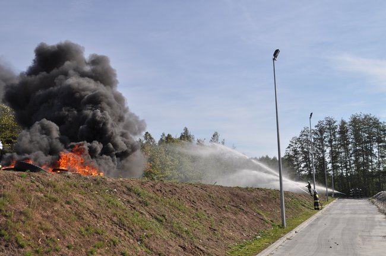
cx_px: 193
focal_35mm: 44
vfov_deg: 30.8
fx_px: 466
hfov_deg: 45.0
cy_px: 128
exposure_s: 1/640
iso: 250
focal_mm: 29
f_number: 13
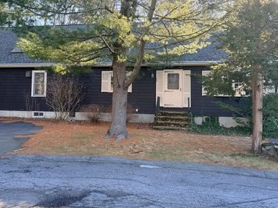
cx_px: 126
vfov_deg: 45.2
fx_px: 249
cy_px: 83
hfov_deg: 58.3
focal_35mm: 31
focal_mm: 6.76
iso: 100
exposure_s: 1/344
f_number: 1.78
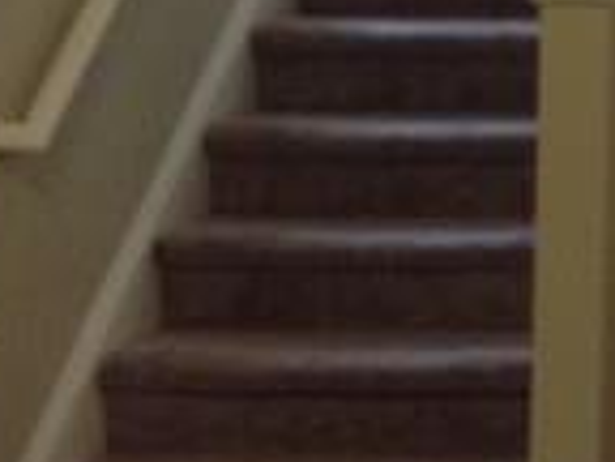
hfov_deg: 11.9
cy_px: -94
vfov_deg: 9.9
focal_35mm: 147
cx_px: 1241
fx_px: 2612
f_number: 2.4
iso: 100
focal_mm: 3.3
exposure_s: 1/25
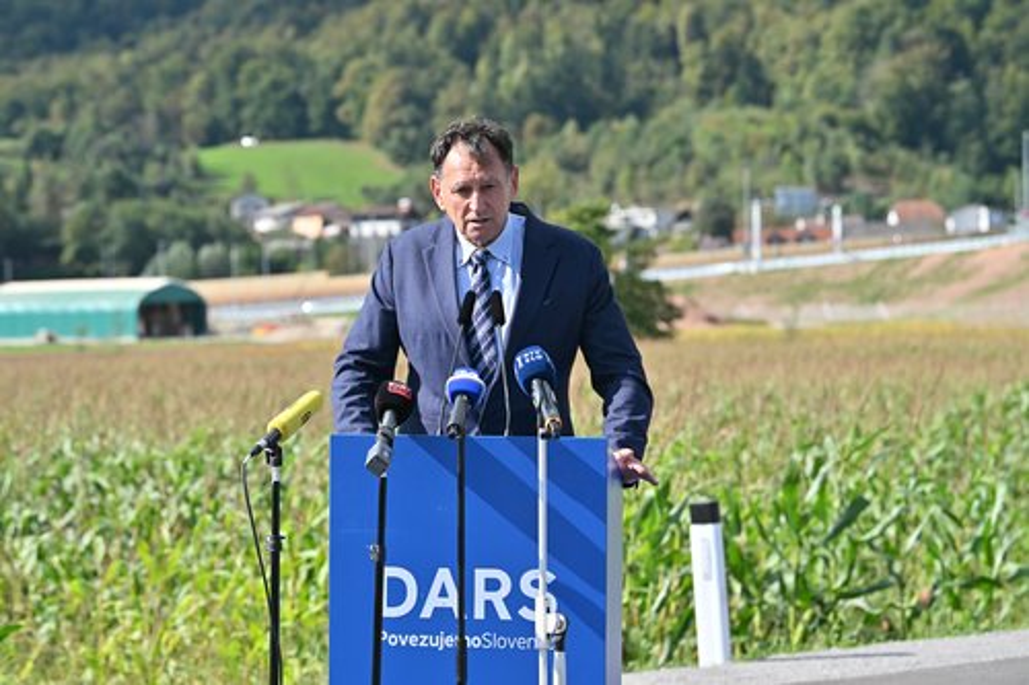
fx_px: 3314
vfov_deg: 11.8
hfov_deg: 17.6
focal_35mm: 116
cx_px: 514
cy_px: 342
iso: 250
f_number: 5.6
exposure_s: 1/1600
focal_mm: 116
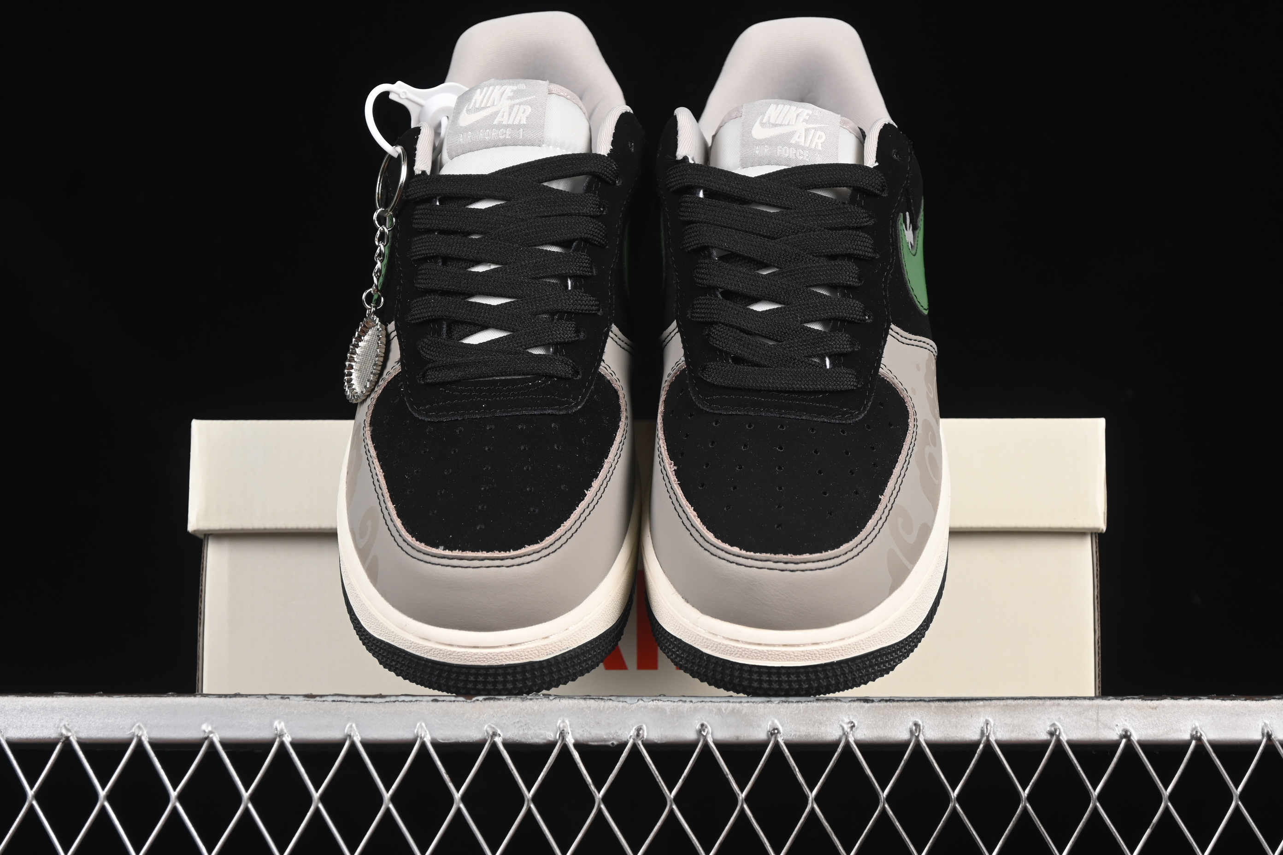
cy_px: 428
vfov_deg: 18.2
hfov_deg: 27.0
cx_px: 642
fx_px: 2673
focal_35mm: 75
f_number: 6.3
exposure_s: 1/60
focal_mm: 50
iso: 160
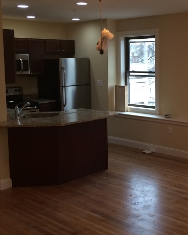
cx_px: 149
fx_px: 362
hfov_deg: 28.5
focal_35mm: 52
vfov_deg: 35.9
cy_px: 93
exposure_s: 1/30
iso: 80
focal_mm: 4.12
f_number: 2.2
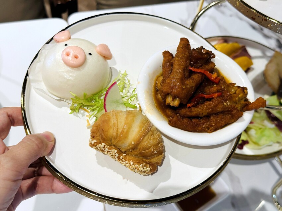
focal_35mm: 48
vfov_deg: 30.3
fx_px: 391
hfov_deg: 39.7
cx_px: 141
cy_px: 106
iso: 100
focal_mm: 6.86
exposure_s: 1/60
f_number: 1.78
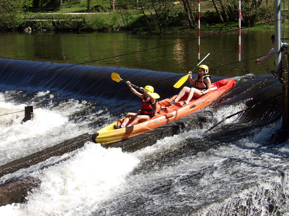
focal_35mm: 102
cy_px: 108
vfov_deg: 14.5
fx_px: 852
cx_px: 144
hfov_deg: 19.3
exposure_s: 1/709
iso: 100
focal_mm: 18.2
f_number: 4.2
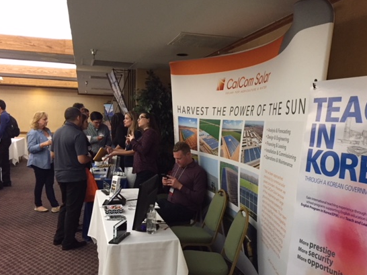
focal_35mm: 34
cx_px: 208
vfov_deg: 41.7
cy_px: 155
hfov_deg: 53.8
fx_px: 360
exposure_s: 1/30
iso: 250
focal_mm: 4.15
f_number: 2.2
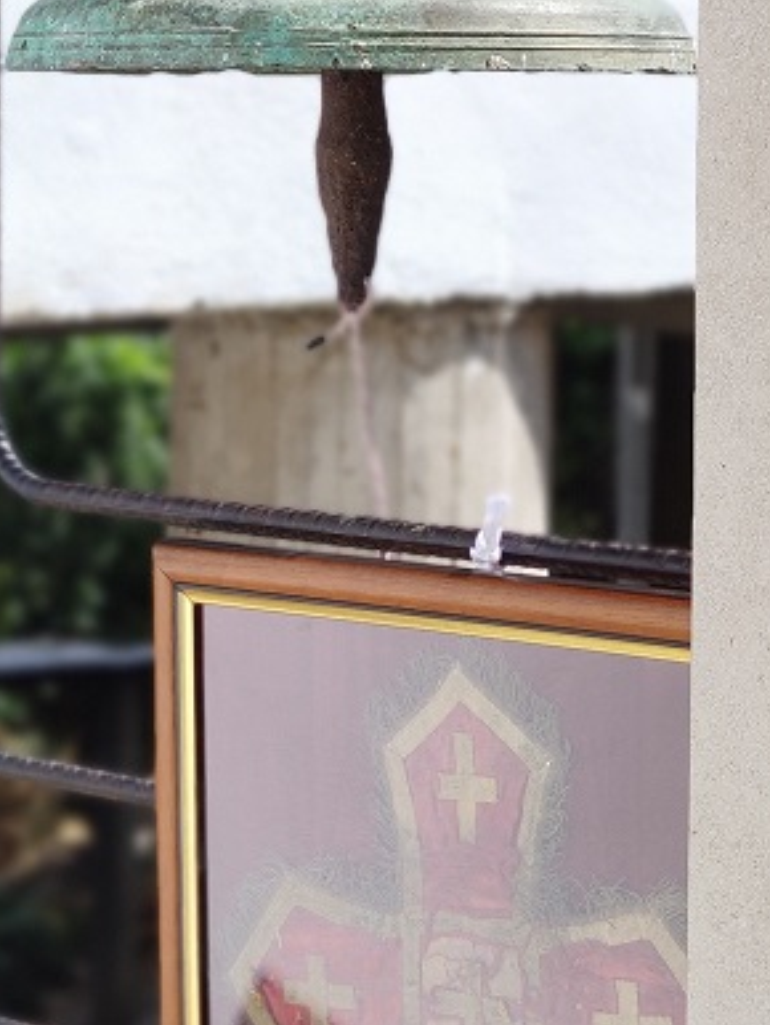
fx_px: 3170
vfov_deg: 18.0
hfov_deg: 13.5
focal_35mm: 107
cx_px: 868
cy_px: 80
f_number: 2
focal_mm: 8.16
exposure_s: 1/1576
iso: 101
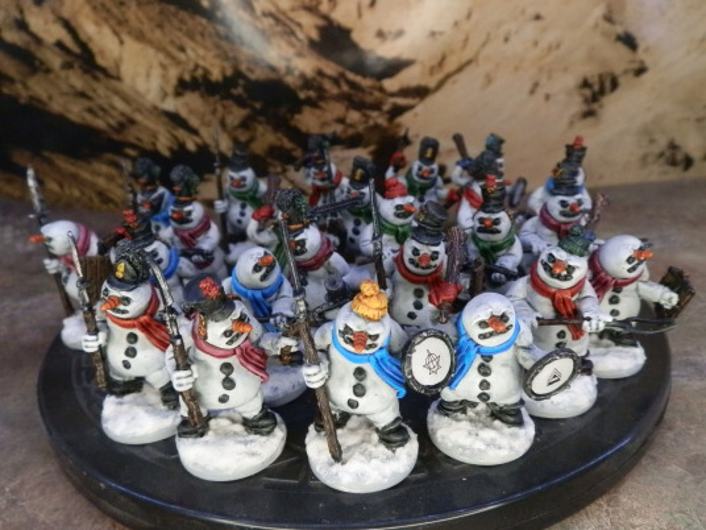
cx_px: 353
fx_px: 571
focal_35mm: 28
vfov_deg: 49.7
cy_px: 265
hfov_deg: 63.4
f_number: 3.1
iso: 400
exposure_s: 1/250
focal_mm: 5
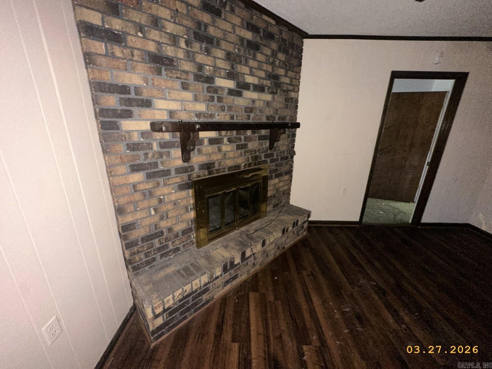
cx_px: 246
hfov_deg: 102.1
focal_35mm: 14
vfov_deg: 85.7
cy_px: 184
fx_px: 199
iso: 320
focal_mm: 2.22
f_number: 2.2
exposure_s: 1/16
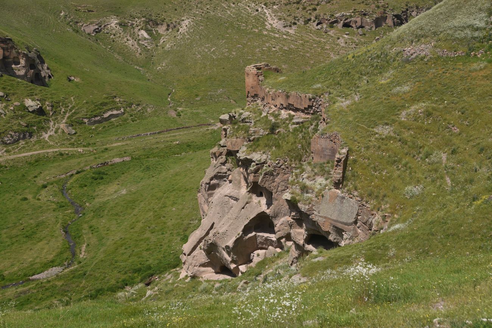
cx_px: 246
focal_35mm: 50
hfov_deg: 39.6
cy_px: 164
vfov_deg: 27.0
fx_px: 683
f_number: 8
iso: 125
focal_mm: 50
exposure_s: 1/500
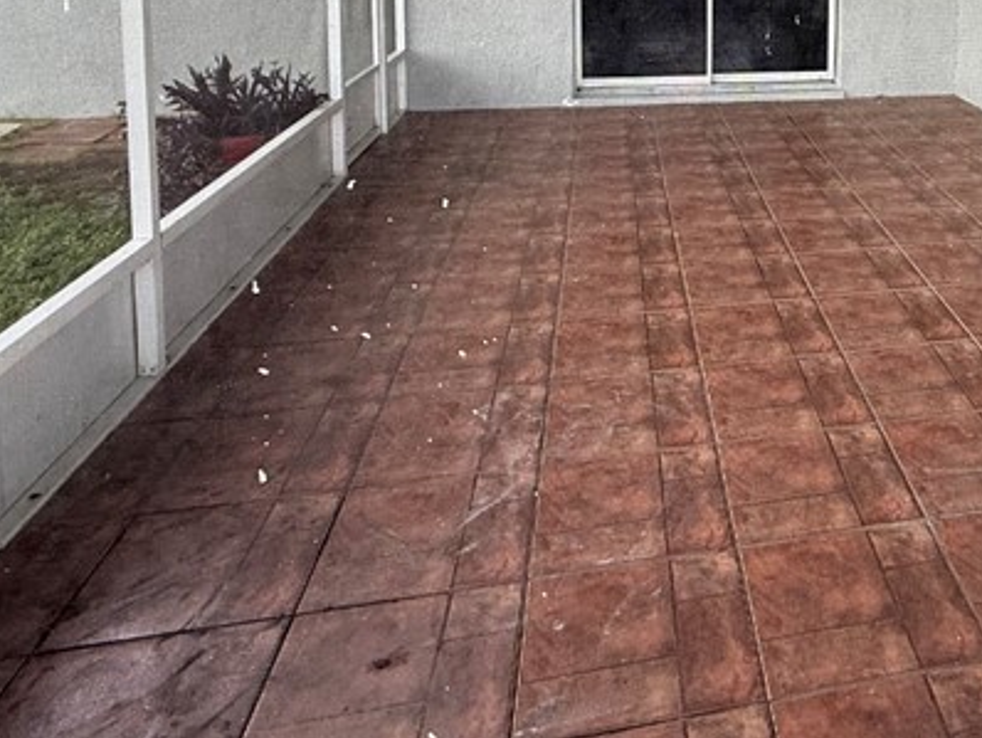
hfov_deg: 46.4
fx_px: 1022
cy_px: 7
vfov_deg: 36.0
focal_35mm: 36
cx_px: 883
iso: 200
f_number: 2.2
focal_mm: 2.22
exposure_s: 1/99
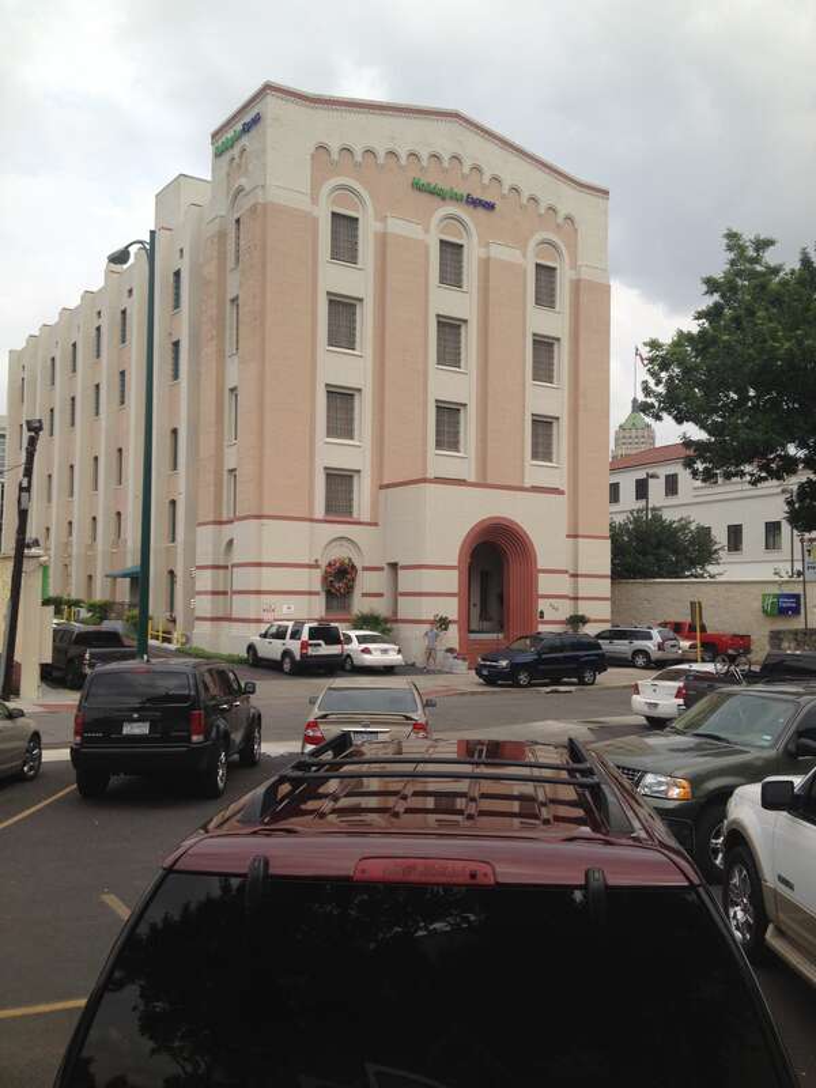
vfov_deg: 52.6
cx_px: 408
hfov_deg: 40.7
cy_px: 544
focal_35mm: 35
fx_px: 1100
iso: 50
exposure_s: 1/1314
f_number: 2.4
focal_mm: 4.28
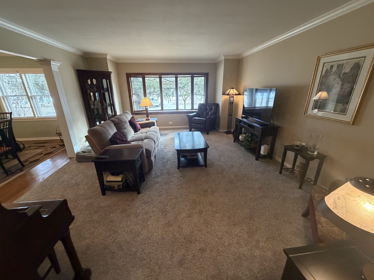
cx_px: 187
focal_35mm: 14
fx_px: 151
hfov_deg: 102.1
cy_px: 140
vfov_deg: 85.7
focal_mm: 2.22
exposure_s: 1/60
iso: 500
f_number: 2.2
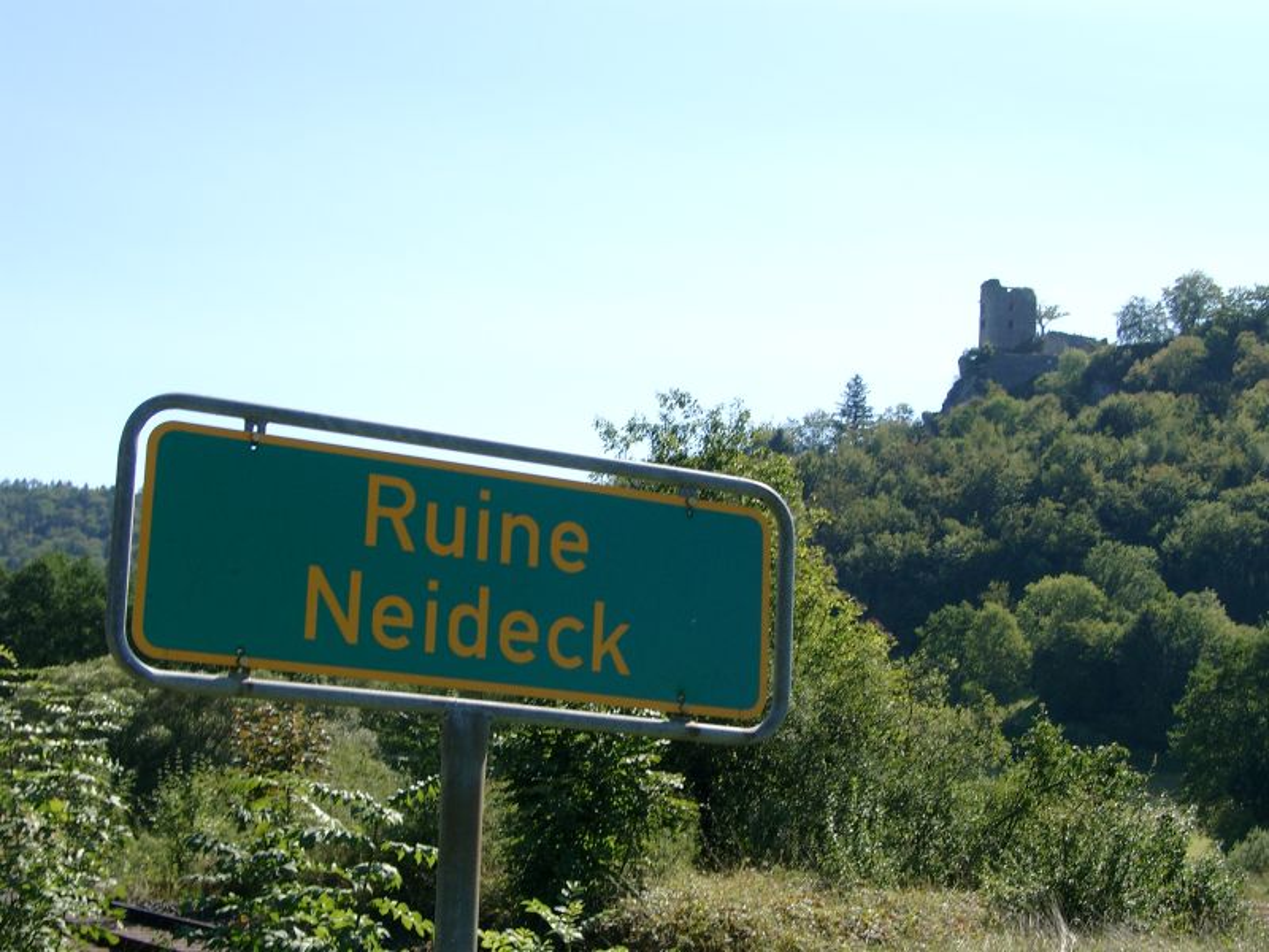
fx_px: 2346
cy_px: 476
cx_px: 634
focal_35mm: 64
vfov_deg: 22.9
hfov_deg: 30.3
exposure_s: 1/420
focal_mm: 13.35
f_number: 4
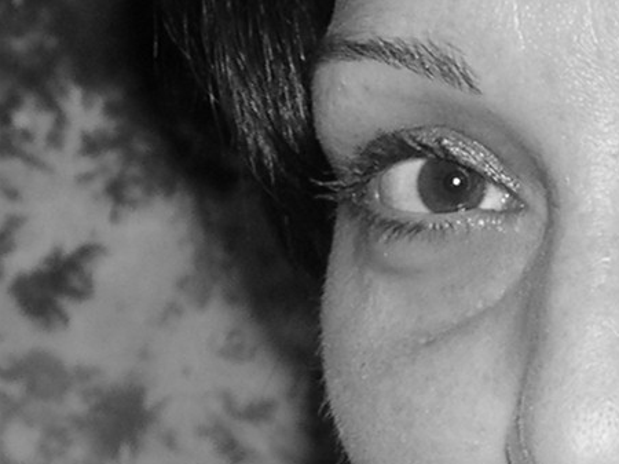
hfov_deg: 10.2
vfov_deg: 7.7
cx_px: 714
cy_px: 292
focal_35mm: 192
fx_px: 3431
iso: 100
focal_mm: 8
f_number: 2.8
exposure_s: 1/60
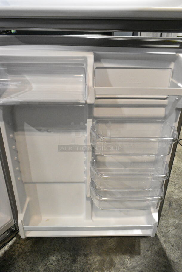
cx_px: 91
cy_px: 136
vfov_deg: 67.3
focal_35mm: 27
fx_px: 204
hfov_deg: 48.0
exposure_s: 1/250
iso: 6400
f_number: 8
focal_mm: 18
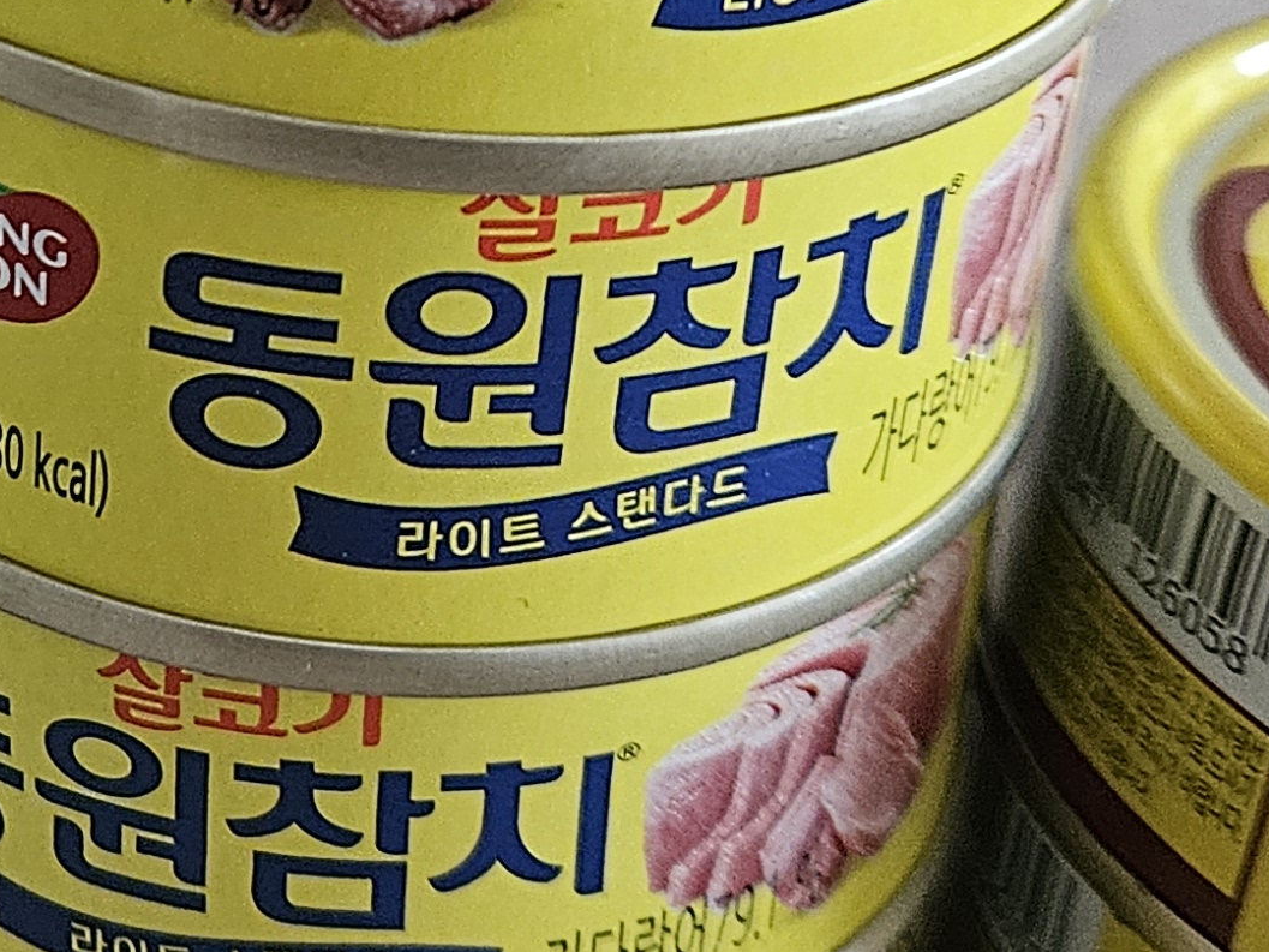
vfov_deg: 16.6
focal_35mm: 87
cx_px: 70
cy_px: 8
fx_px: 3190
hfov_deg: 21.9
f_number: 1.8
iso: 800
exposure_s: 1/60
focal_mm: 5.4
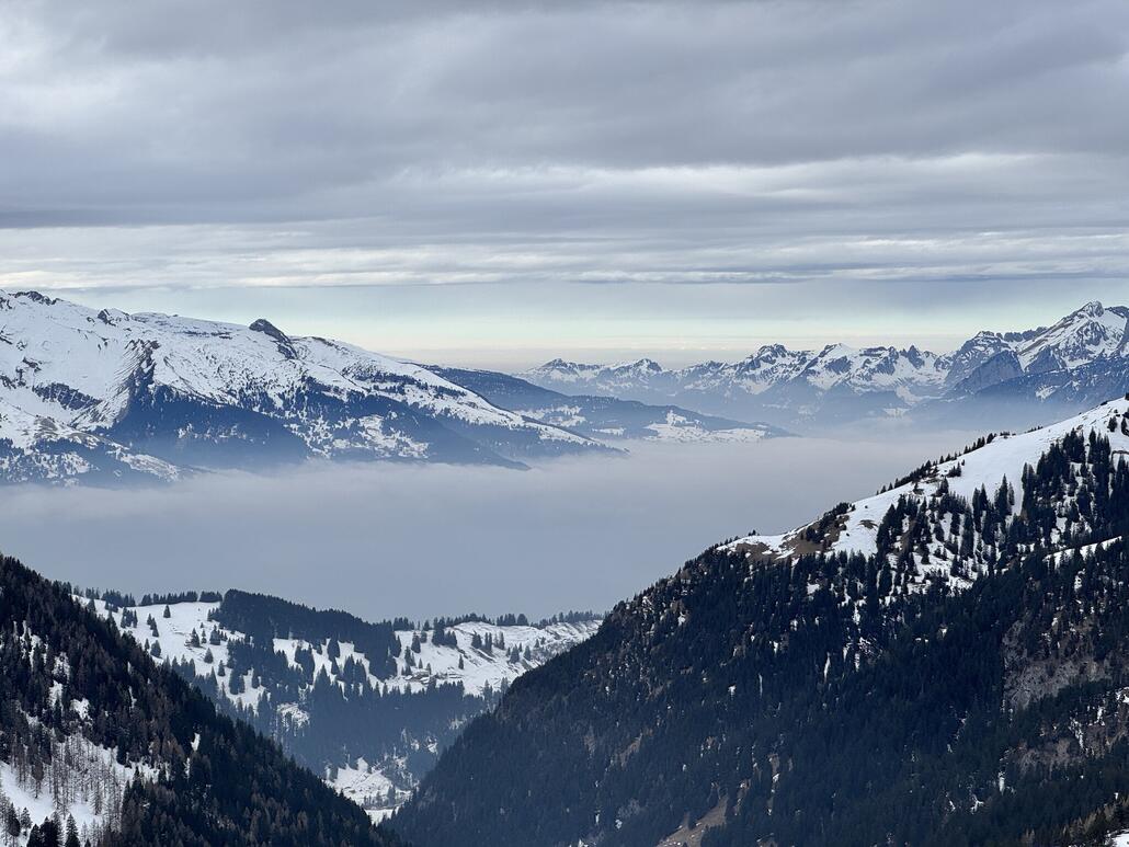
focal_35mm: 77
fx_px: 2512
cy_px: 424
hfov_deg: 25.3
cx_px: 564
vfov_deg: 19.1
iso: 25
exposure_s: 1/544
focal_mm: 9
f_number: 2.8
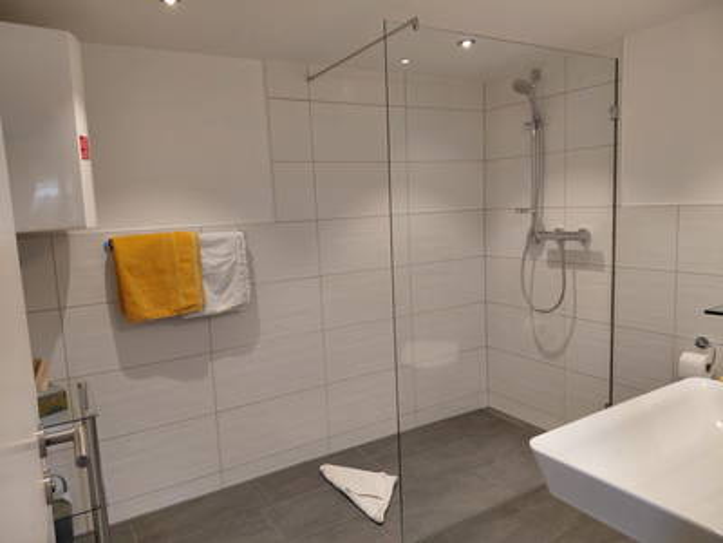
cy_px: 272
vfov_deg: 54.9
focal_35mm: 25
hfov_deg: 69.4
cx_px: 362
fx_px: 522
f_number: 1.8
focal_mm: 4.69
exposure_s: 1/120
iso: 100
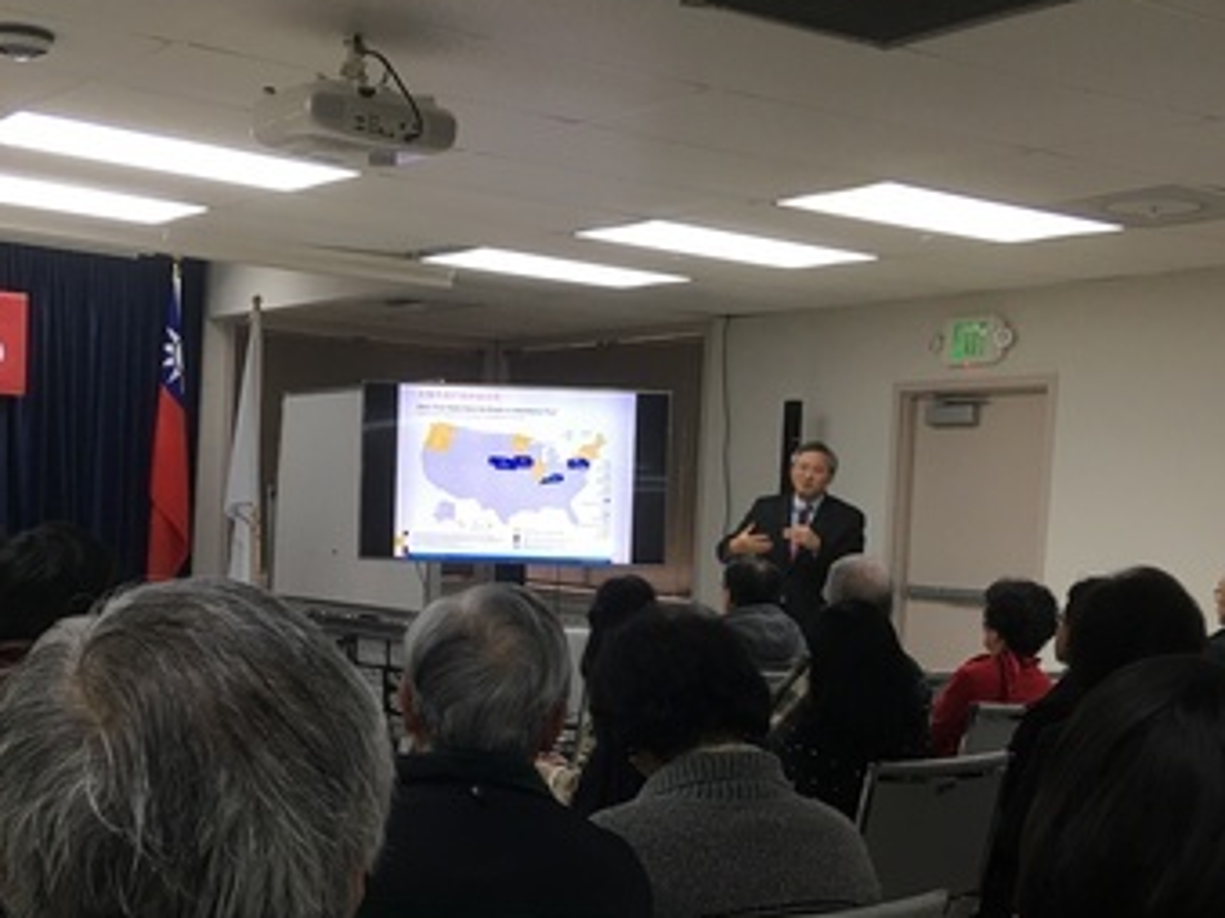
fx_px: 1875
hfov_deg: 36.1
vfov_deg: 27.2
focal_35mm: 53
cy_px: 670
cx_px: 528
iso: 25
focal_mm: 4.15
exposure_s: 1/15
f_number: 2.2
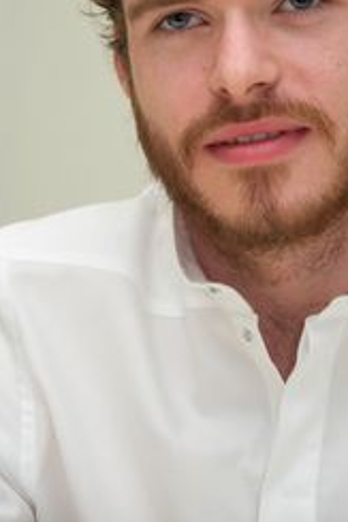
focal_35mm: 310
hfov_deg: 4.4
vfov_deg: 6.6
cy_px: 149
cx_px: 213
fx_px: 4501
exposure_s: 1/60
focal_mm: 190
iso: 640
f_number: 5.6
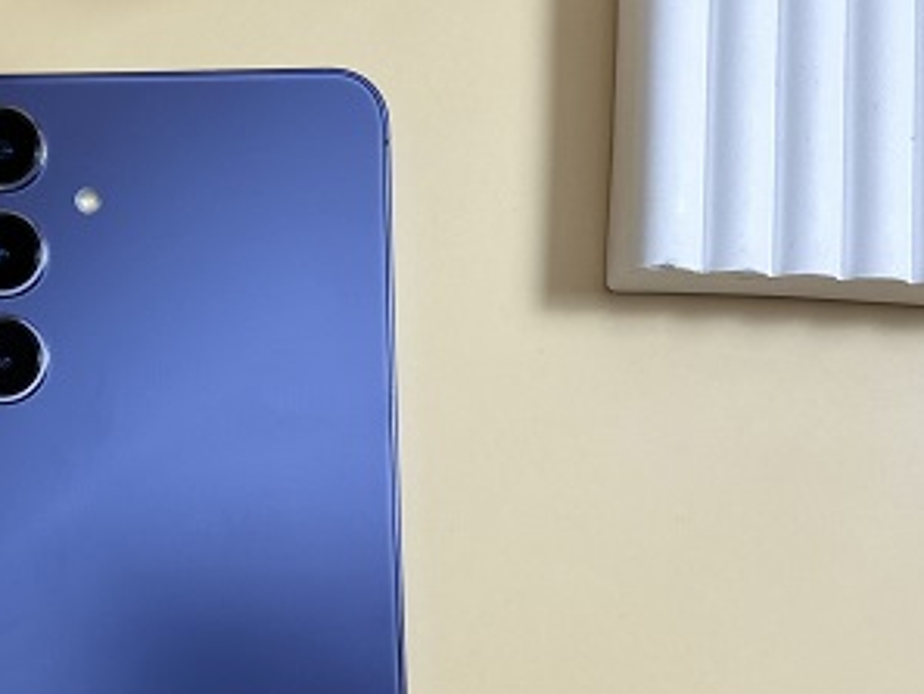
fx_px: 1682
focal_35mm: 63
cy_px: 429
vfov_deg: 23.2
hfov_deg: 29.6
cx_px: 121
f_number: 1.5
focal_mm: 5.7
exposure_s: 1/100
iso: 50
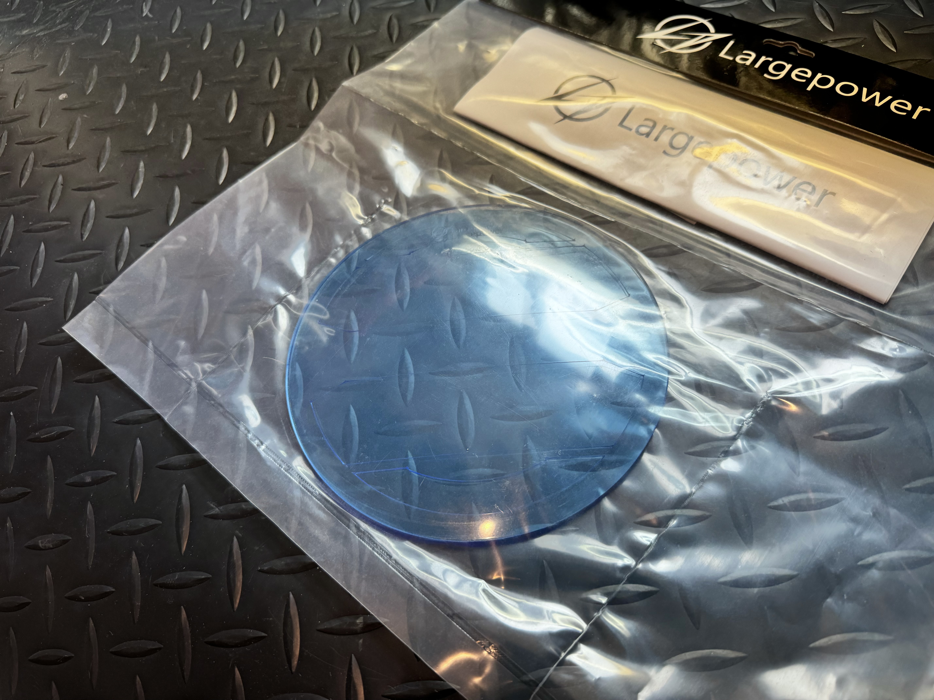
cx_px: 467
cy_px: 350
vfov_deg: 56.8
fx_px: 648
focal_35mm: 24
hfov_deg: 71.6
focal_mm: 6.76
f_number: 1.78
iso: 64
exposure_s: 1/100
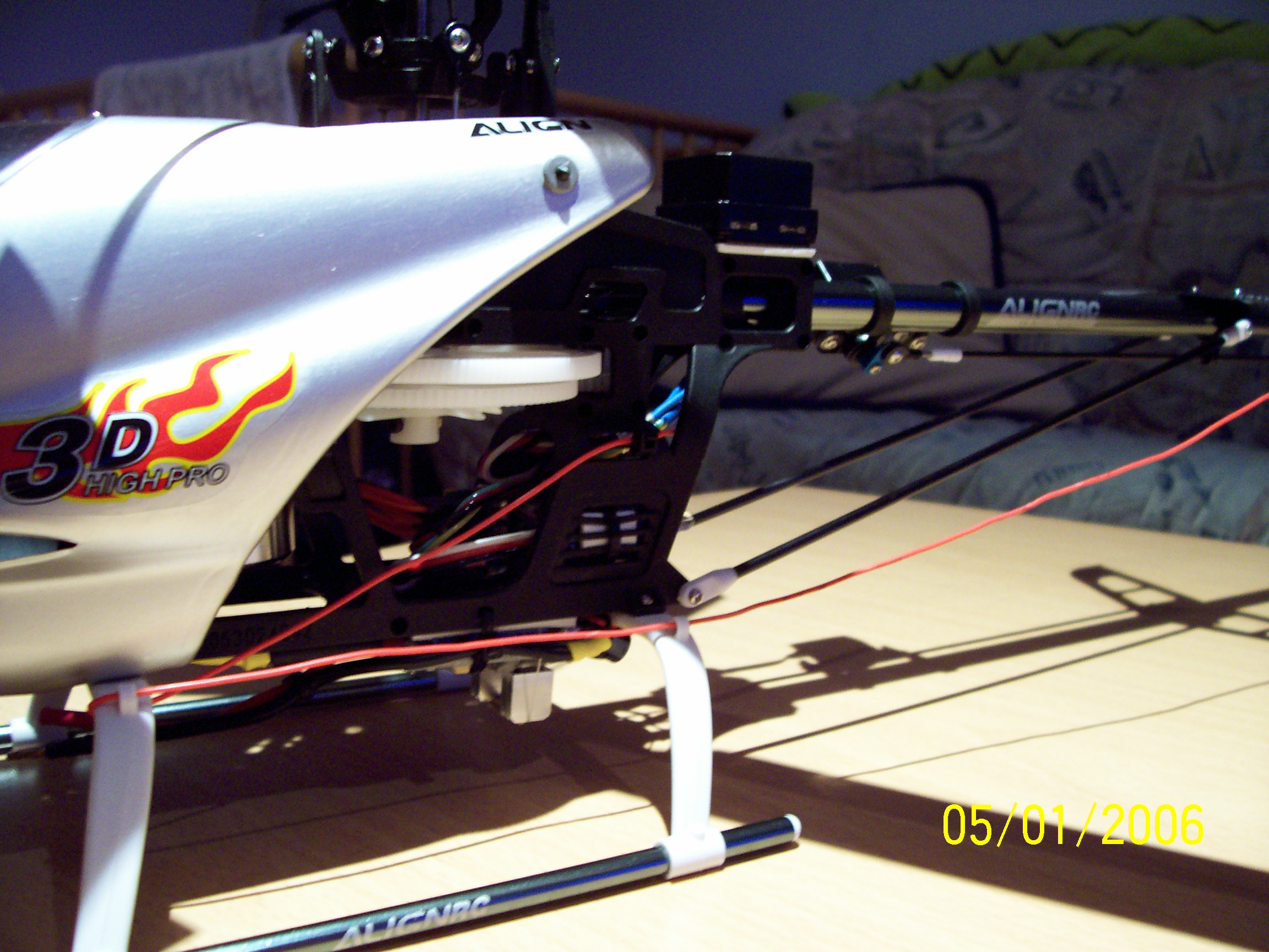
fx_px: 1246
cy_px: 476
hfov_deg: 54.0
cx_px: 634
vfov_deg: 41.8
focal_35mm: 34
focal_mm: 5.6
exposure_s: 1/8
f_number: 2.7
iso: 160
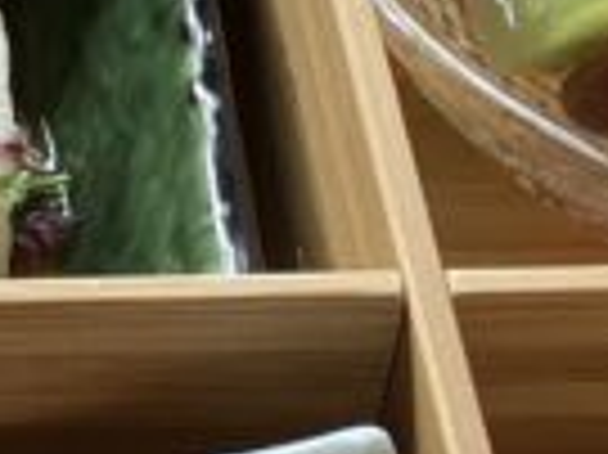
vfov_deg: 7.0
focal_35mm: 213
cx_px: -585
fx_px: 3738
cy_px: 247
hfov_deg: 8.8
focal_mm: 3.99
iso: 50
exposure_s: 1/99
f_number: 1.8
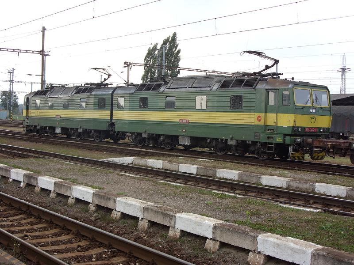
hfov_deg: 28.2
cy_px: 132
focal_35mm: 69
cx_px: 177
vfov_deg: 21.3
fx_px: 706
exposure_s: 1/192
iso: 50
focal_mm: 11.4
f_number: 3.2
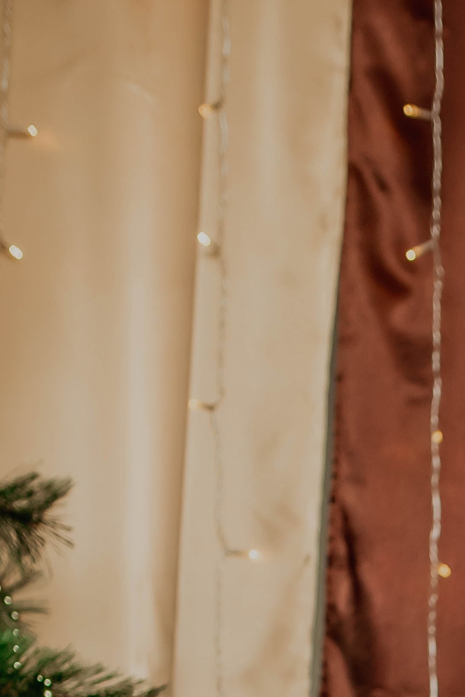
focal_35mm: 130
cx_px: 845
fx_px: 2517
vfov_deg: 14.3
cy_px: 1169
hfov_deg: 10.0
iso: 800
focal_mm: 35
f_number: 2.2
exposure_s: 1/250
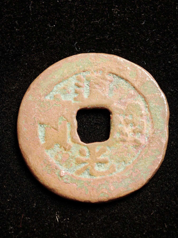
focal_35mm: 119
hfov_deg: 12.5
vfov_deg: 16.6
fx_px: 816
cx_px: 89
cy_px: 119
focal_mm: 9
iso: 250
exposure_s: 1/102
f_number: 2
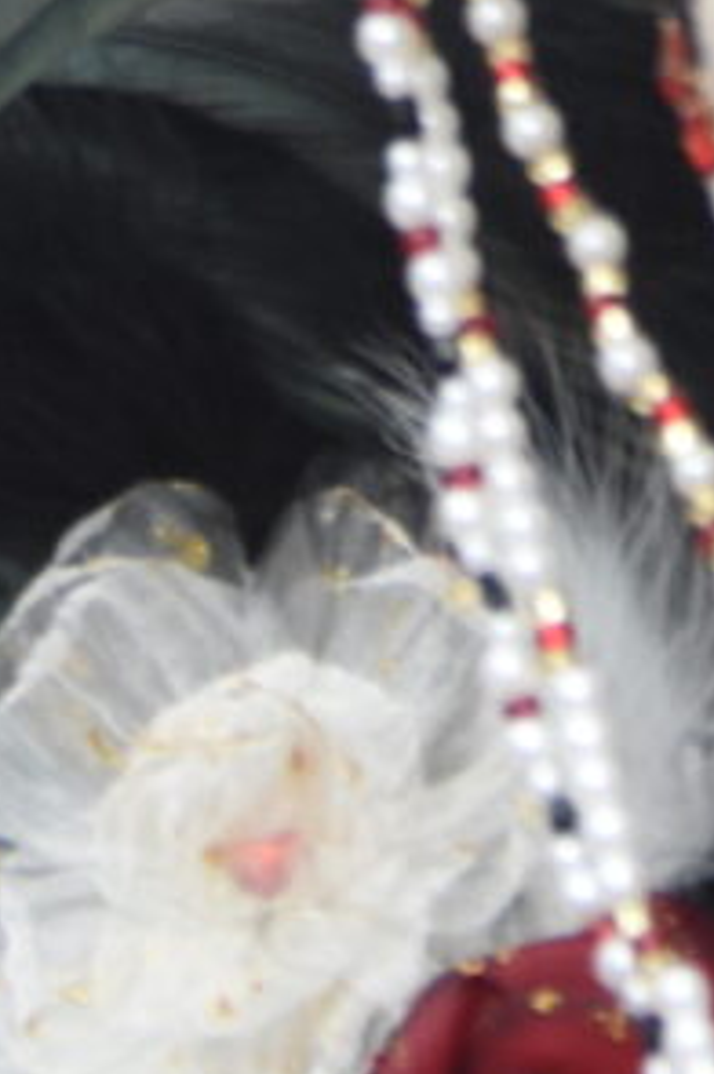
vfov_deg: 2.1
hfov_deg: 1.4
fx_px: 28686
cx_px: 583
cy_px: -1540
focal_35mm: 962
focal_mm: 105
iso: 1000
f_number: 5.6
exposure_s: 1/160
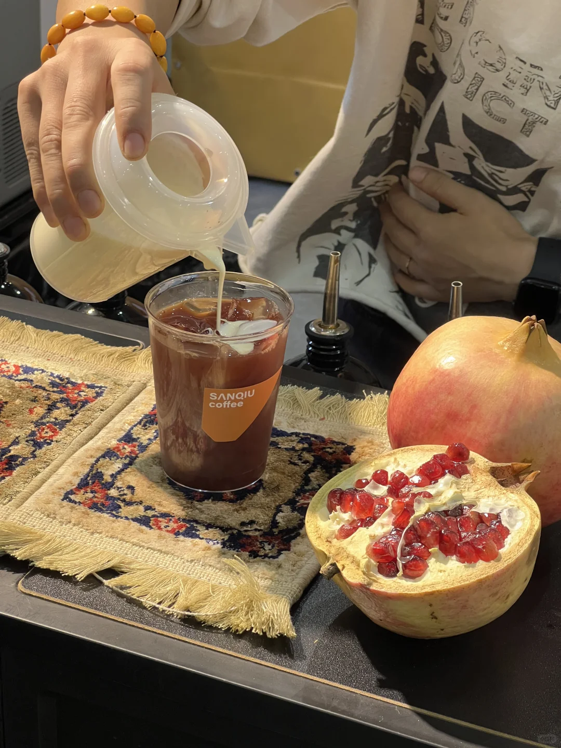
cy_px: 374
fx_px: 1664
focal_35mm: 77
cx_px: 280
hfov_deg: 19.1
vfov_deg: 25.3
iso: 200
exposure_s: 1/50
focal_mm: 9
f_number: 2.8
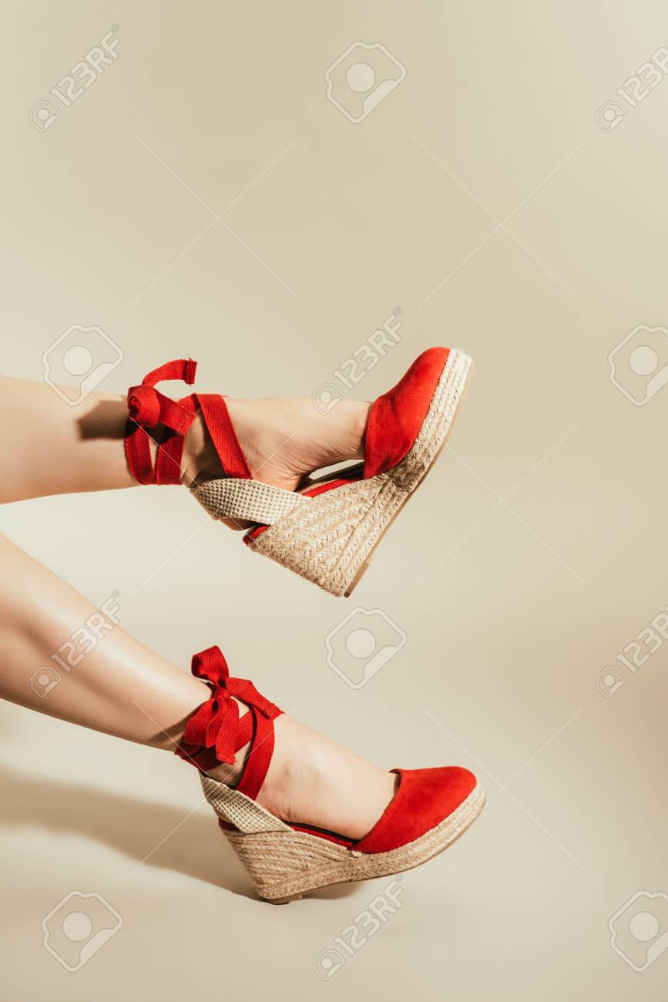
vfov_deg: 39.6
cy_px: 501
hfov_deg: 27.0
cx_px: 334
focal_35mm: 50
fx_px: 1391
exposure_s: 1/160
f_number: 9
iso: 100
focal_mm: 50
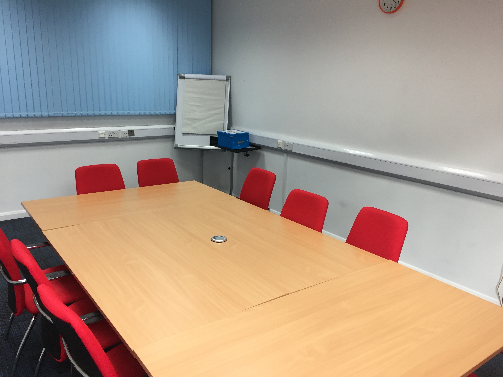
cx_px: 252
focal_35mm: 29
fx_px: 421
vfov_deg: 48.2
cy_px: 188
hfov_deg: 61.7
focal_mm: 4.15
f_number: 2.2
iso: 50
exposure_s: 1/33
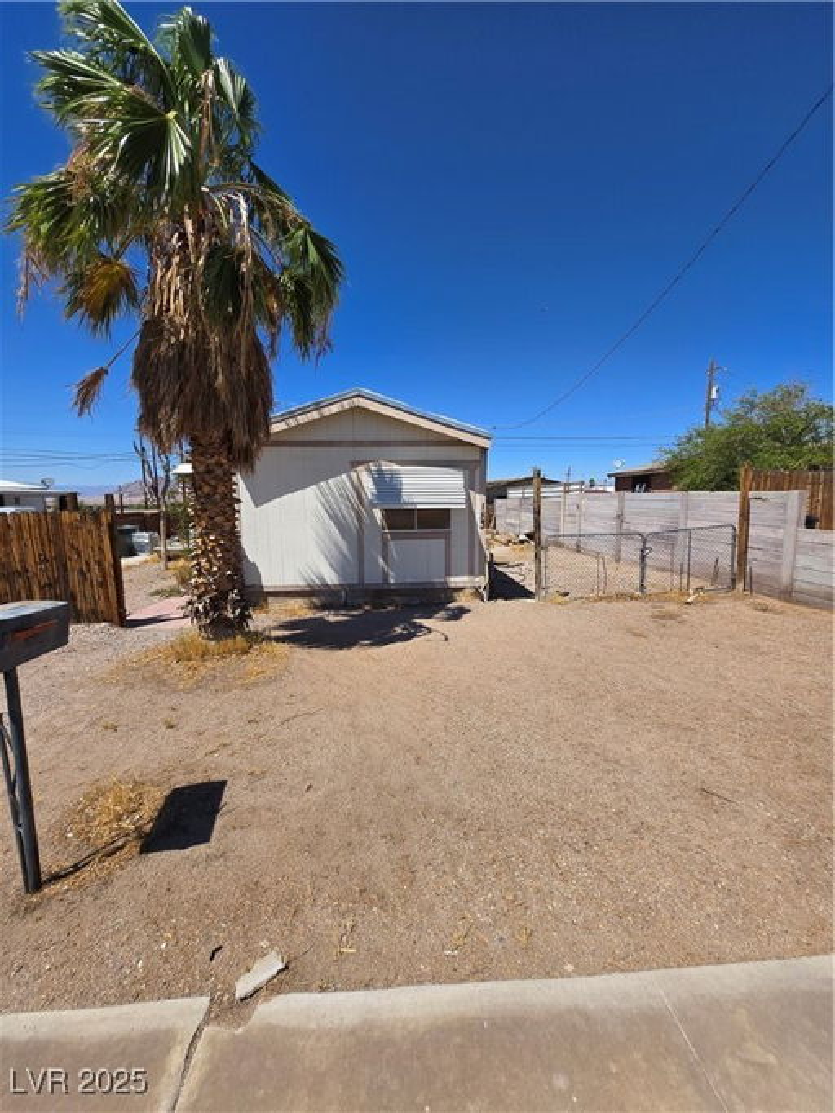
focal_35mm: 13
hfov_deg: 90.0
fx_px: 418
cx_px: 418
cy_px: 556
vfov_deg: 106.2
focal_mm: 1.7
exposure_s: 1/1723
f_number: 2.2
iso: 25
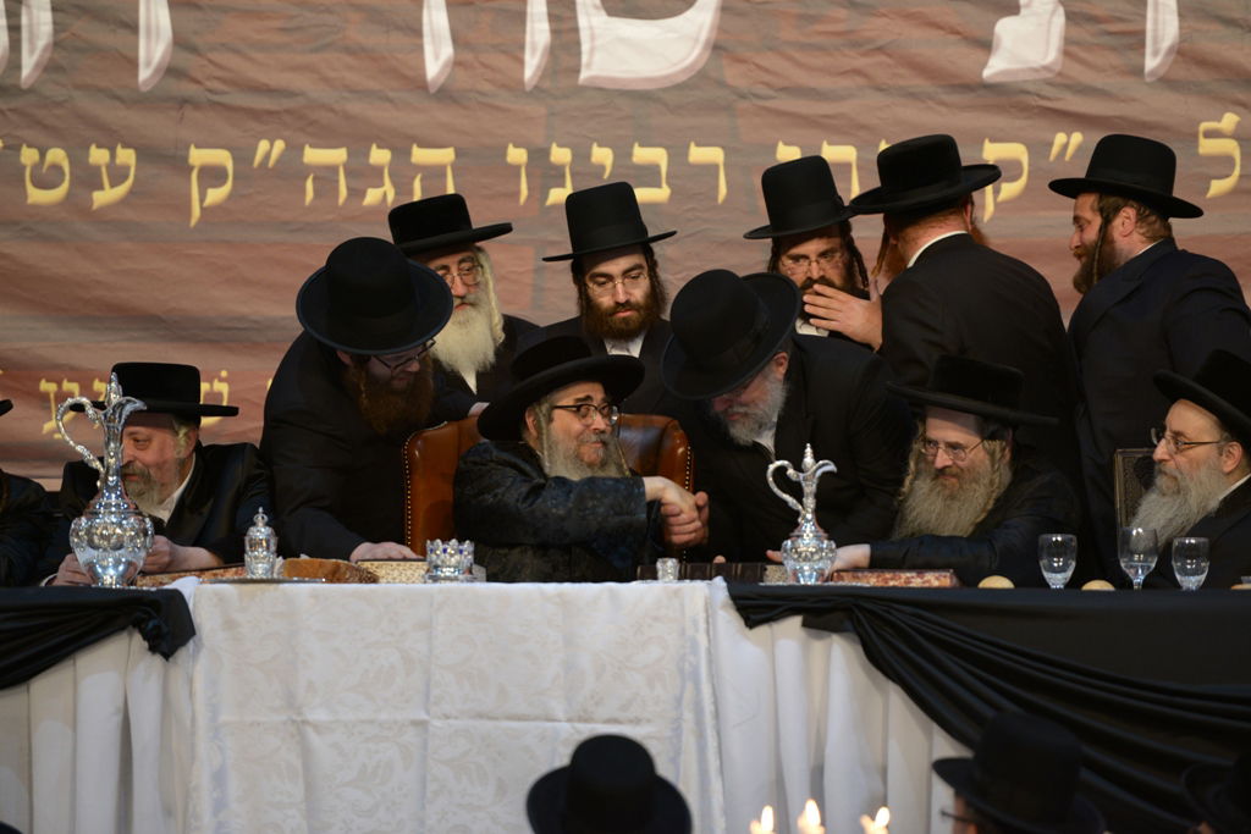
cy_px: 417
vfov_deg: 6.9
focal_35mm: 200
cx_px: 626
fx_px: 6951
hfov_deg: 10.3
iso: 1250
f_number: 2.8
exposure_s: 1/100
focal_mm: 200
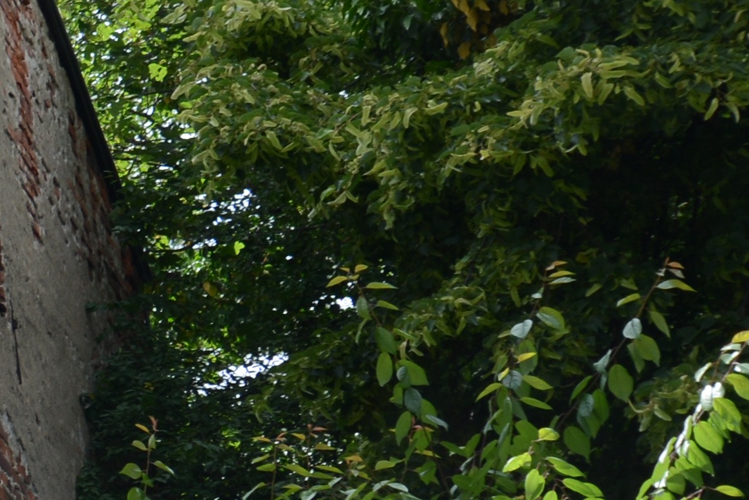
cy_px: 455
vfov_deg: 7.4
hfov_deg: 9.6
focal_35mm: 186
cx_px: -1127
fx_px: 3871
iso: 250
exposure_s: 1/250
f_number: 8
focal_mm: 36
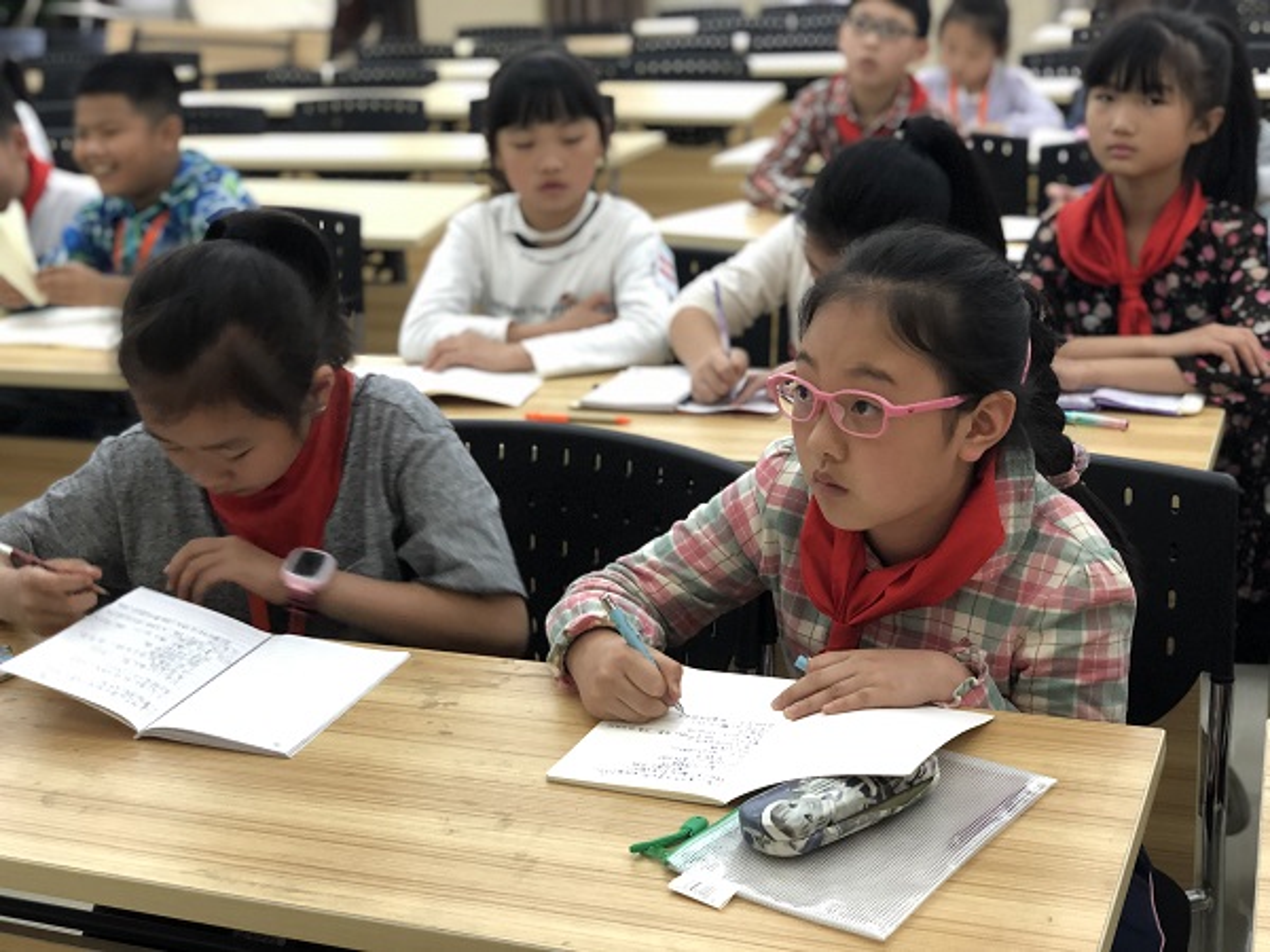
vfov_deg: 28.0
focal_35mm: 52
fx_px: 1908
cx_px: 635
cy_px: 476
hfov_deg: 36.8
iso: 125
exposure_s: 1/25
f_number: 2.4
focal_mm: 6
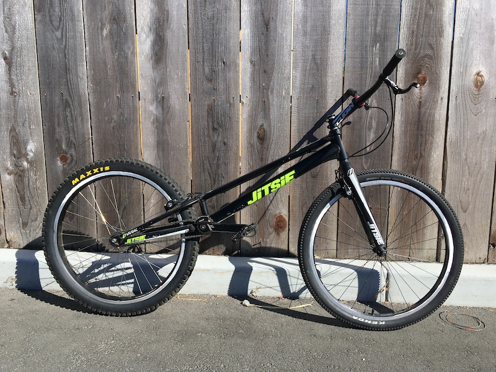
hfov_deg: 61.7
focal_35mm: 29
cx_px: 248
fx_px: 416
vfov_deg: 48.2
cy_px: 186
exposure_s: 1/1451
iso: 25
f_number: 2.2
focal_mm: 4.15
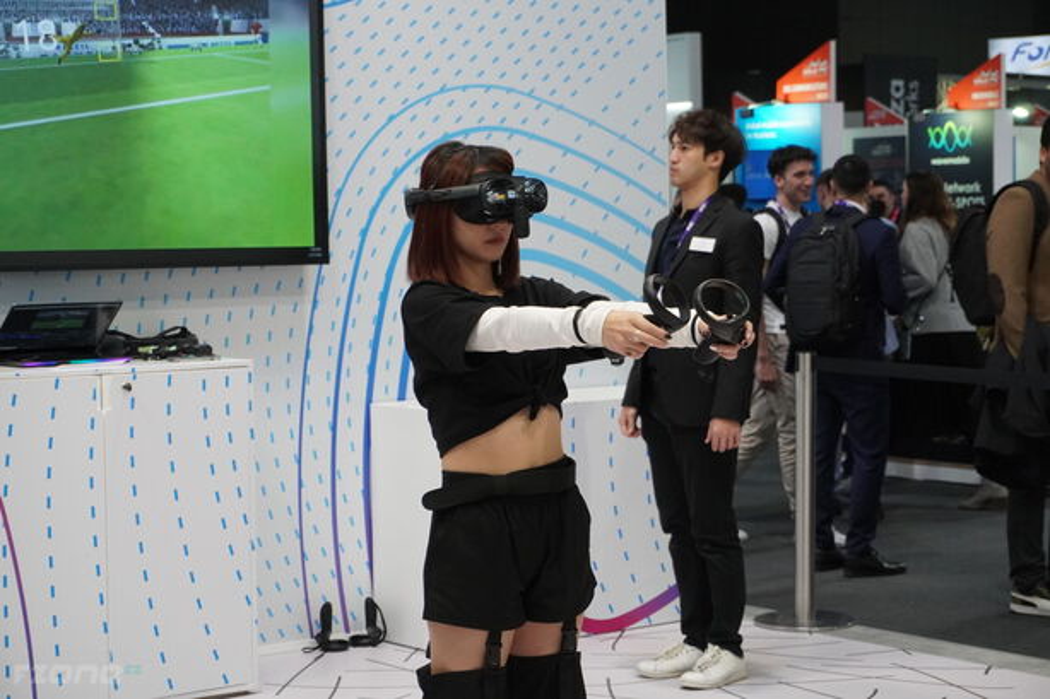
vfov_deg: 18.2
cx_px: 525
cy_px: 350
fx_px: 2187
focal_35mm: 75
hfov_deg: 27.0
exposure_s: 1/250
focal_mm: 50
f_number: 5.6
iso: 2000
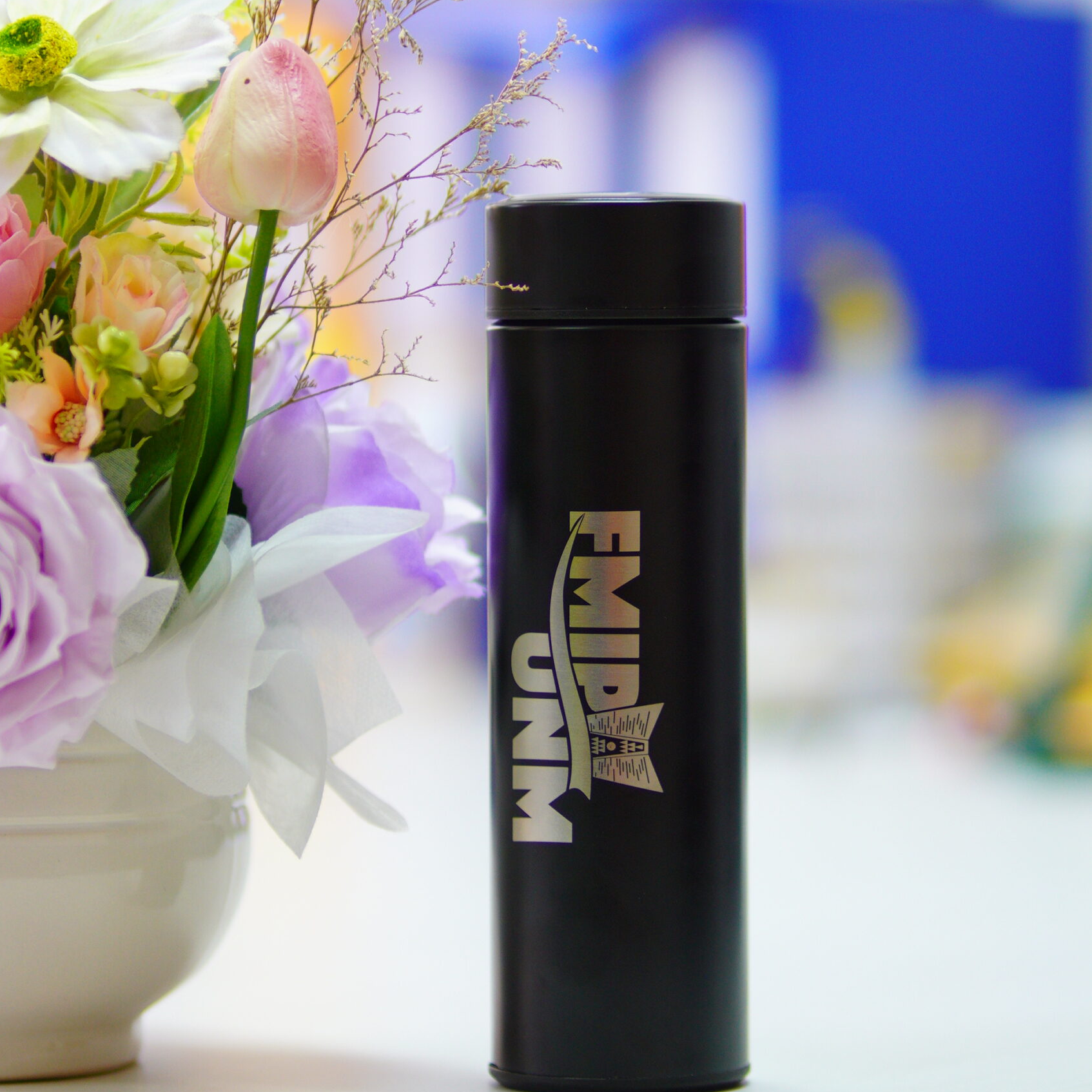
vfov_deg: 10.7
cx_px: 544
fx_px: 5840
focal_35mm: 164
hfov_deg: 10.7
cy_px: 471
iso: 400
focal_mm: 85
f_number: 1.8
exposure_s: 1/125
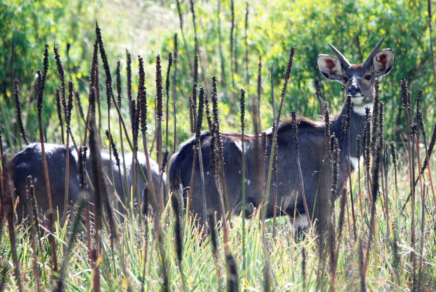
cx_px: 218
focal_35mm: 750
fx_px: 9094
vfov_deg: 1.8
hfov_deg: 2.7
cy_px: 146
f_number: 6.3
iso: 400
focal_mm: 500
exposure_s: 1/320
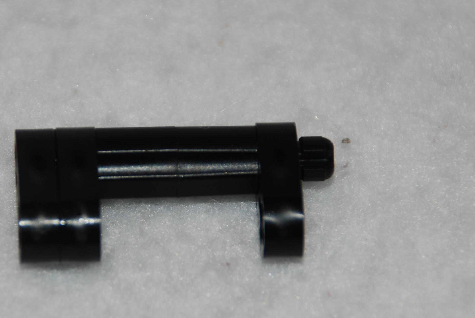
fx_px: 5496
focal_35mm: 416
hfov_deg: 4.9
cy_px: 166
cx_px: 178
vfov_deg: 3.3
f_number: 5.6
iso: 100
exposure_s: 1/60
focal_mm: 135
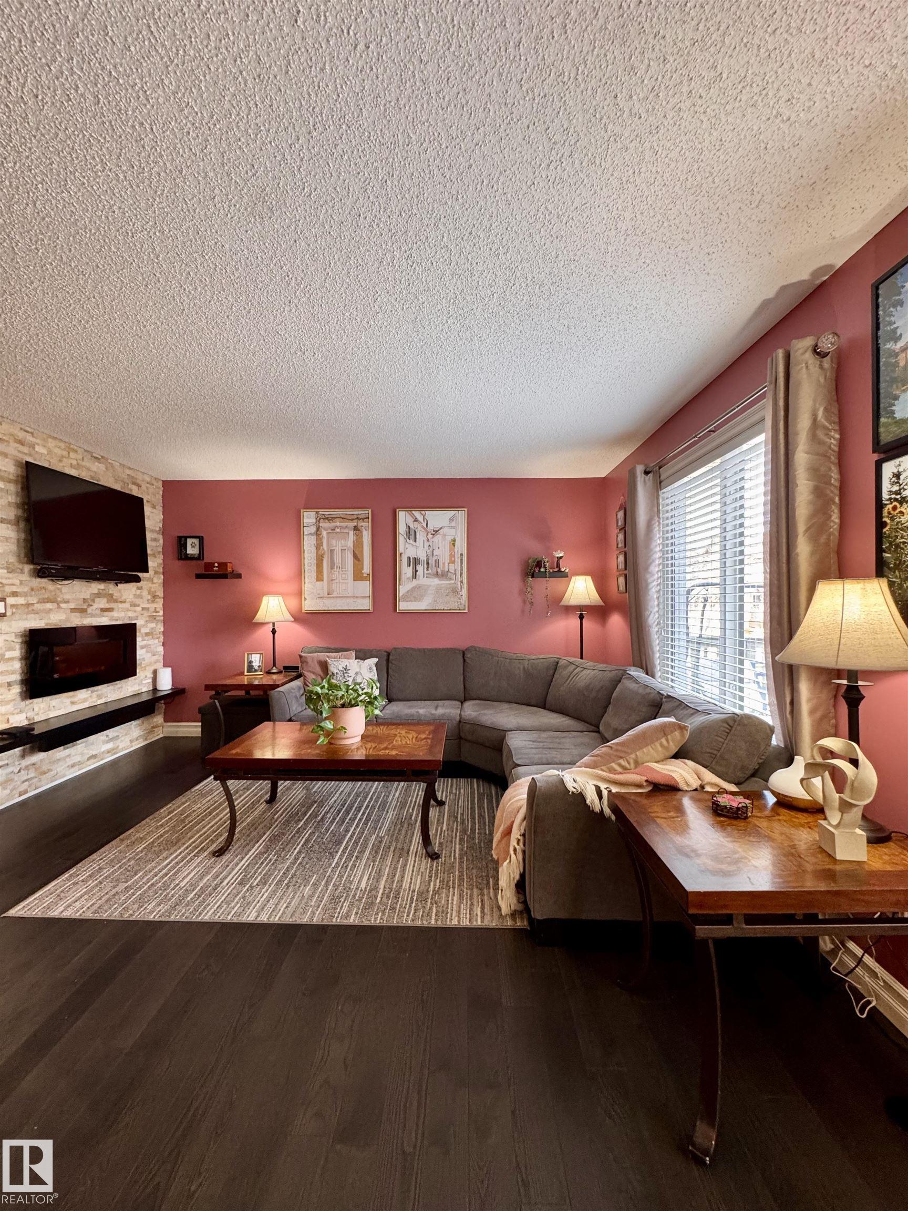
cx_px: 454
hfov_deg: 85.7
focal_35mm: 14
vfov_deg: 102.1
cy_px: 606
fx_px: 490
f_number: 2.2
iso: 250
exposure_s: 1/60
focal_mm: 2.22
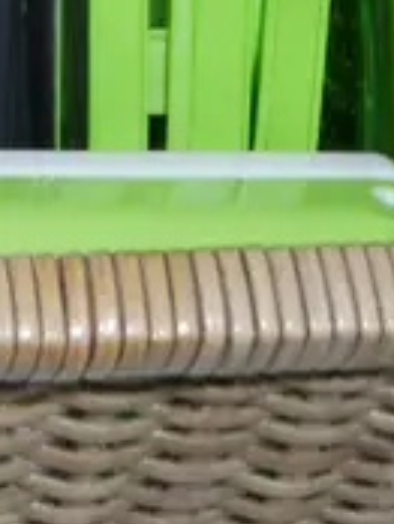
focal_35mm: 188
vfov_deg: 9.6
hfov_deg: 7.3
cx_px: -606
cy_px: -608
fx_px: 2846
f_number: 3.6
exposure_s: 1/60
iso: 250
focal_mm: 16
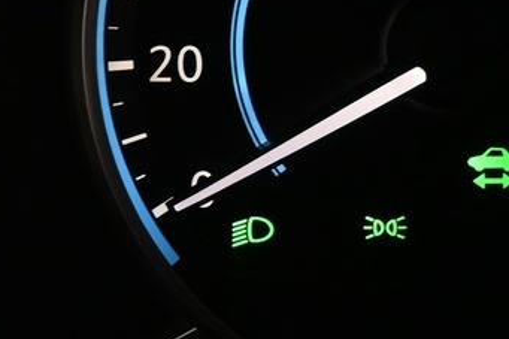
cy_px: 1
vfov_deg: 8.9
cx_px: -169
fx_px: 2165
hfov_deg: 12.9
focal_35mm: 153
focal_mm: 21.5
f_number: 4
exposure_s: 1/40
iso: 800
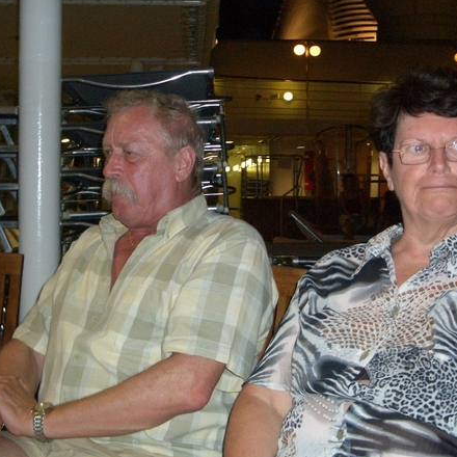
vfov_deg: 29.1
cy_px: 224
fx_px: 881
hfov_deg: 29.1
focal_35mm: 59
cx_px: 252
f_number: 3.1
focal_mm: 8.2
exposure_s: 1/60
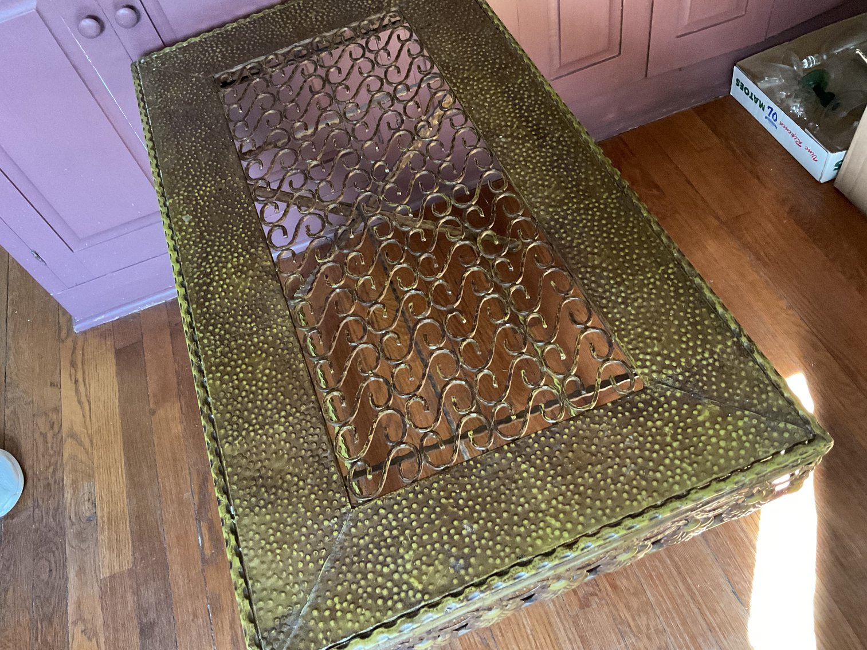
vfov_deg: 48.2
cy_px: 325
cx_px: 434
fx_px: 726
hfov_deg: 61.7
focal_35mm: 29
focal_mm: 3
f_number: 1.8
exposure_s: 1/30
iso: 500
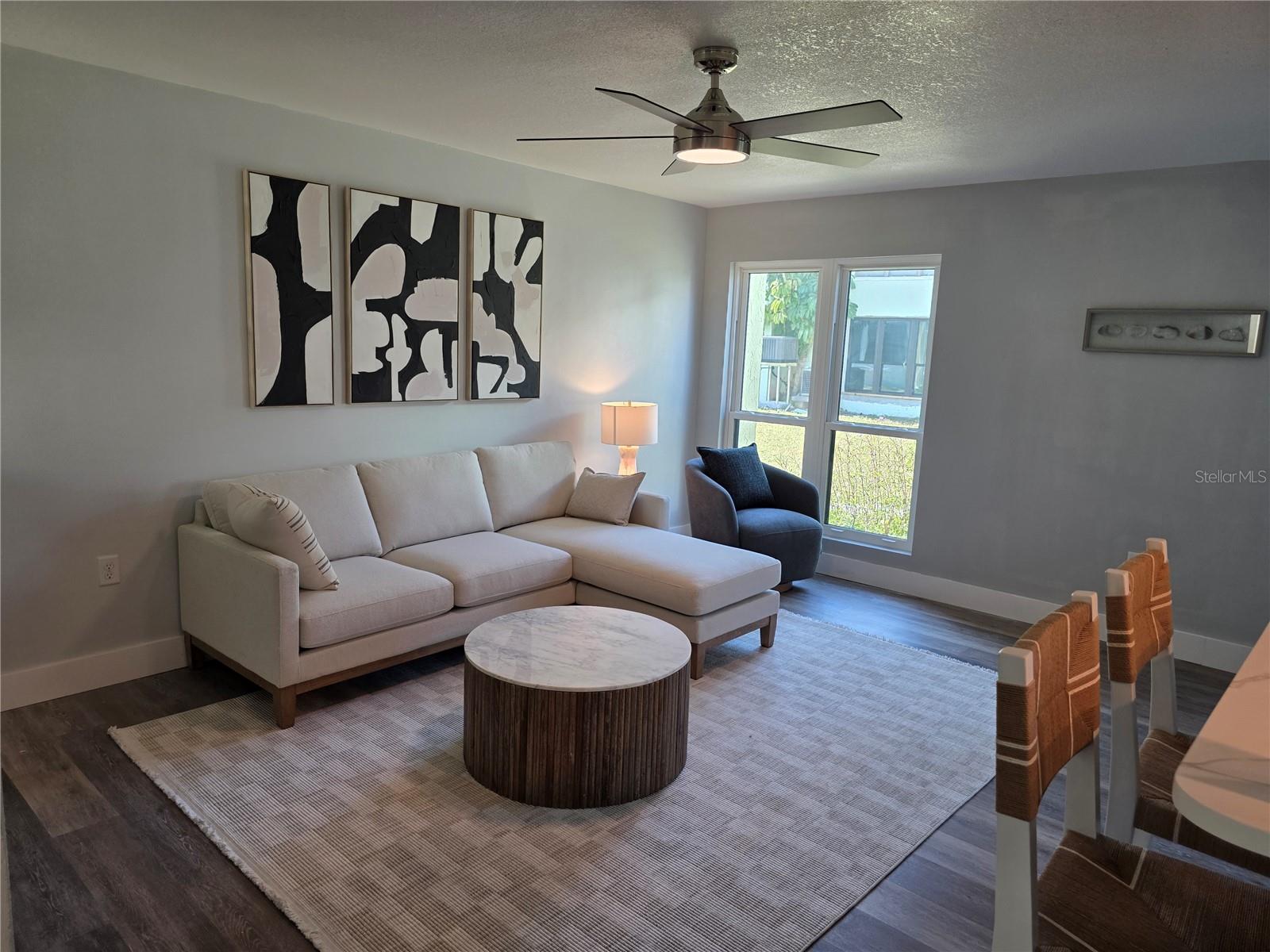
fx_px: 844
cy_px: 476
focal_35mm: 23
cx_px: 635
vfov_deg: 58.9
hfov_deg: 73.9
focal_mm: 6.3
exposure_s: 1/120
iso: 125
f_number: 1.7
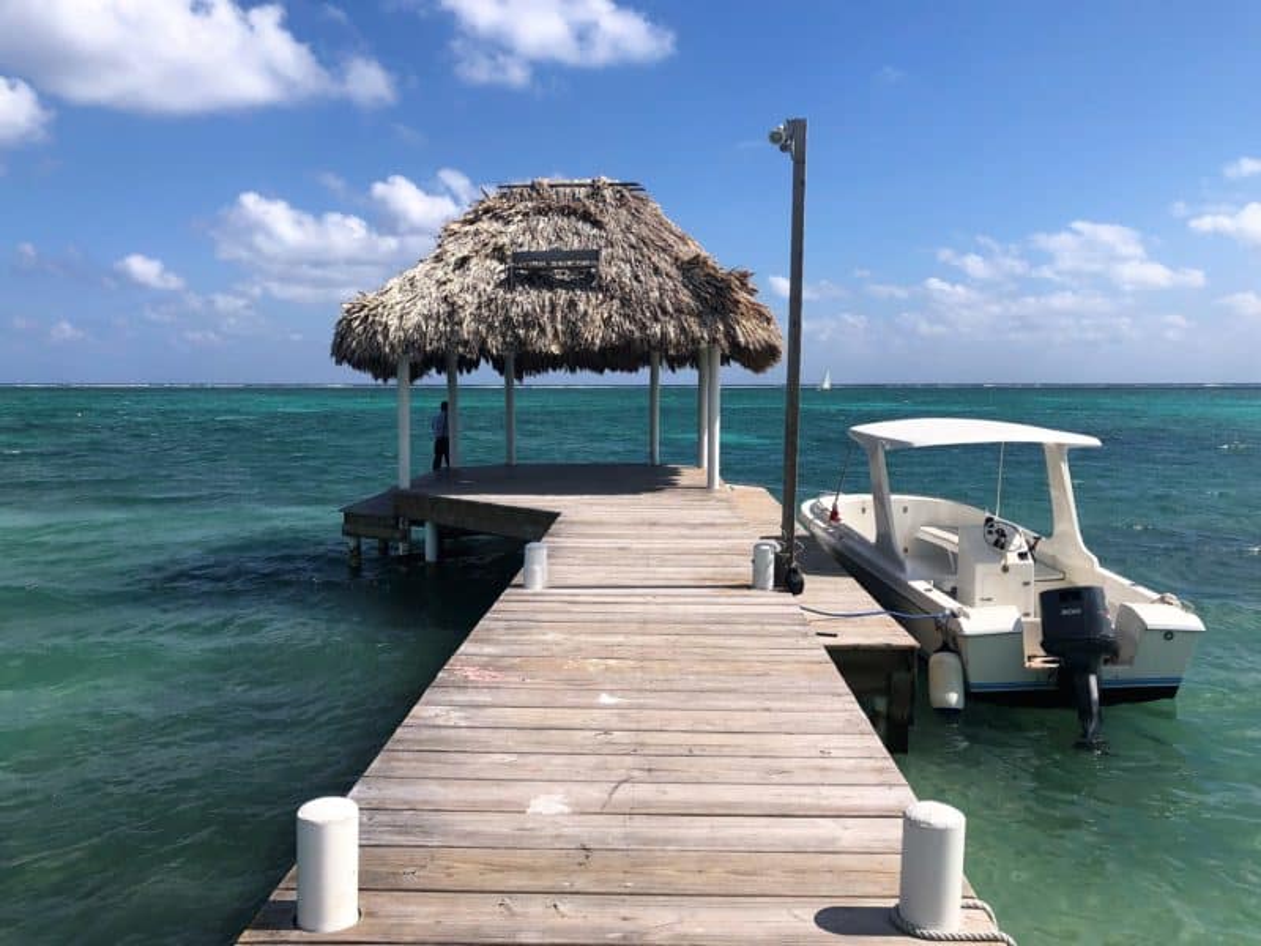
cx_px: 630
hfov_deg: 63.4
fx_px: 1020
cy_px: 473
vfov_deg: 49.7
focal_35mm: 28
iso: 25
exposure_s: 1/3436
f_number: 1.8
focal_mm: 3.99
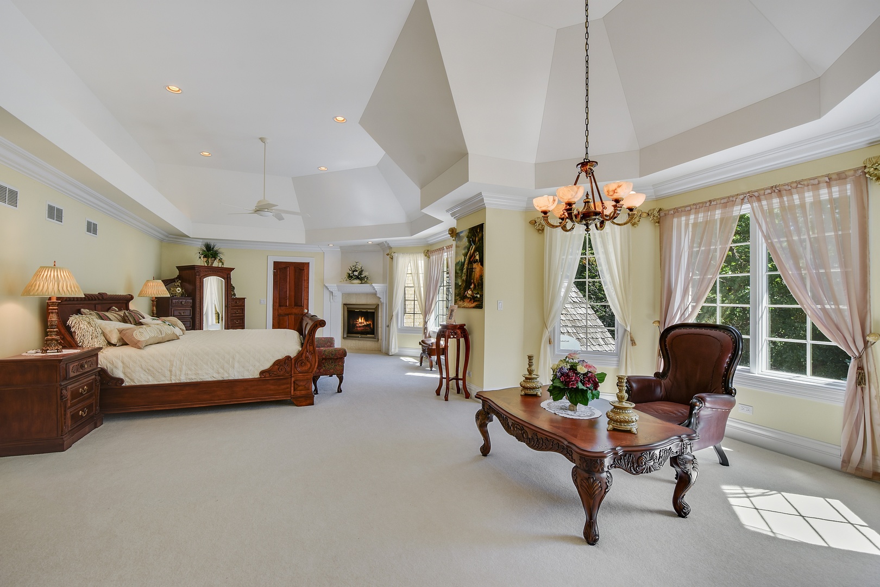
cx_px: 440
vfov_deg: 77.3
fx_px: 367
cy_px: 294
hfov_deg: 100.4
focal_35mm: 15
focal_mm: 10
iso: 200
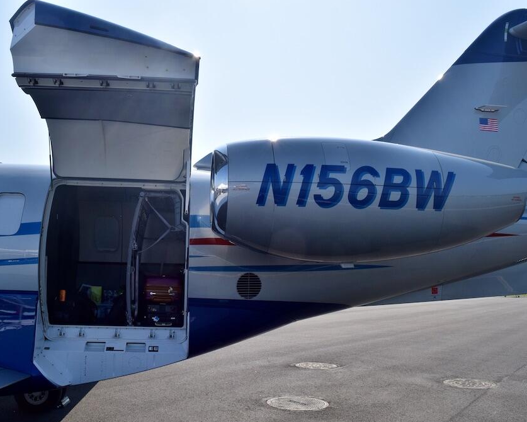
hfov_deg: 57.0
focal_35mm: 31
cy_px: 213
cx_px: 230
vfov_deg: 47.1
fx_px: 484
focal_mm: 18
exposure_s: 1/800
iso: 400
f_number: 14
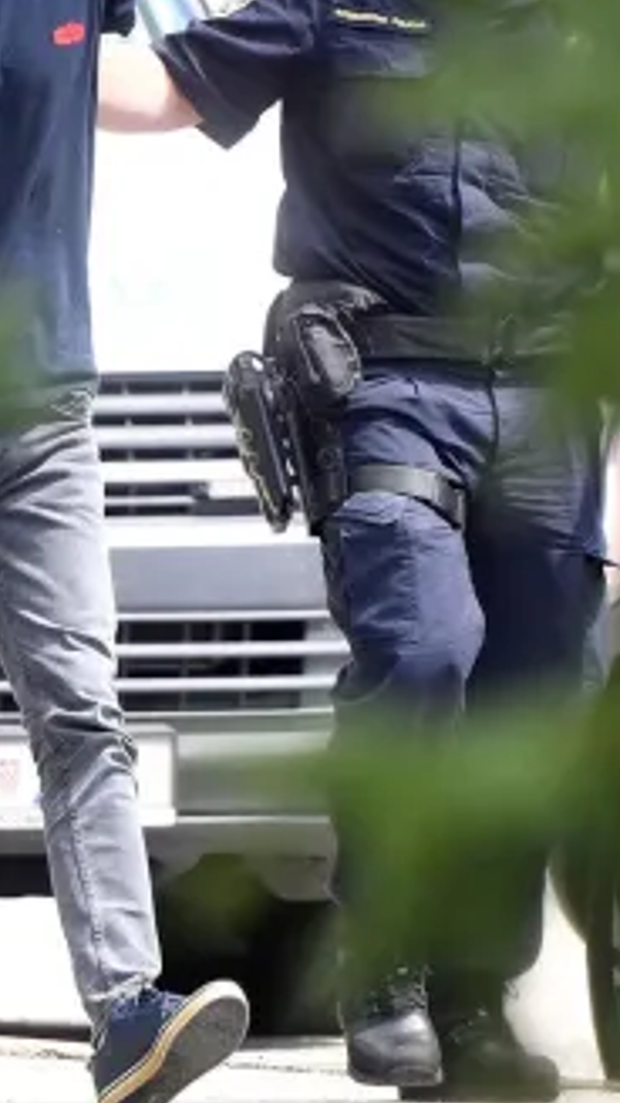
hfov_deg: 2.5
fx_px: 14230
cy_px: 398
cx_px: -64
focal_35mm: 487
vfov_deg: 4.4
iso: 320
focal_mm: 200
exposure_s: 1/800
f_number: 5
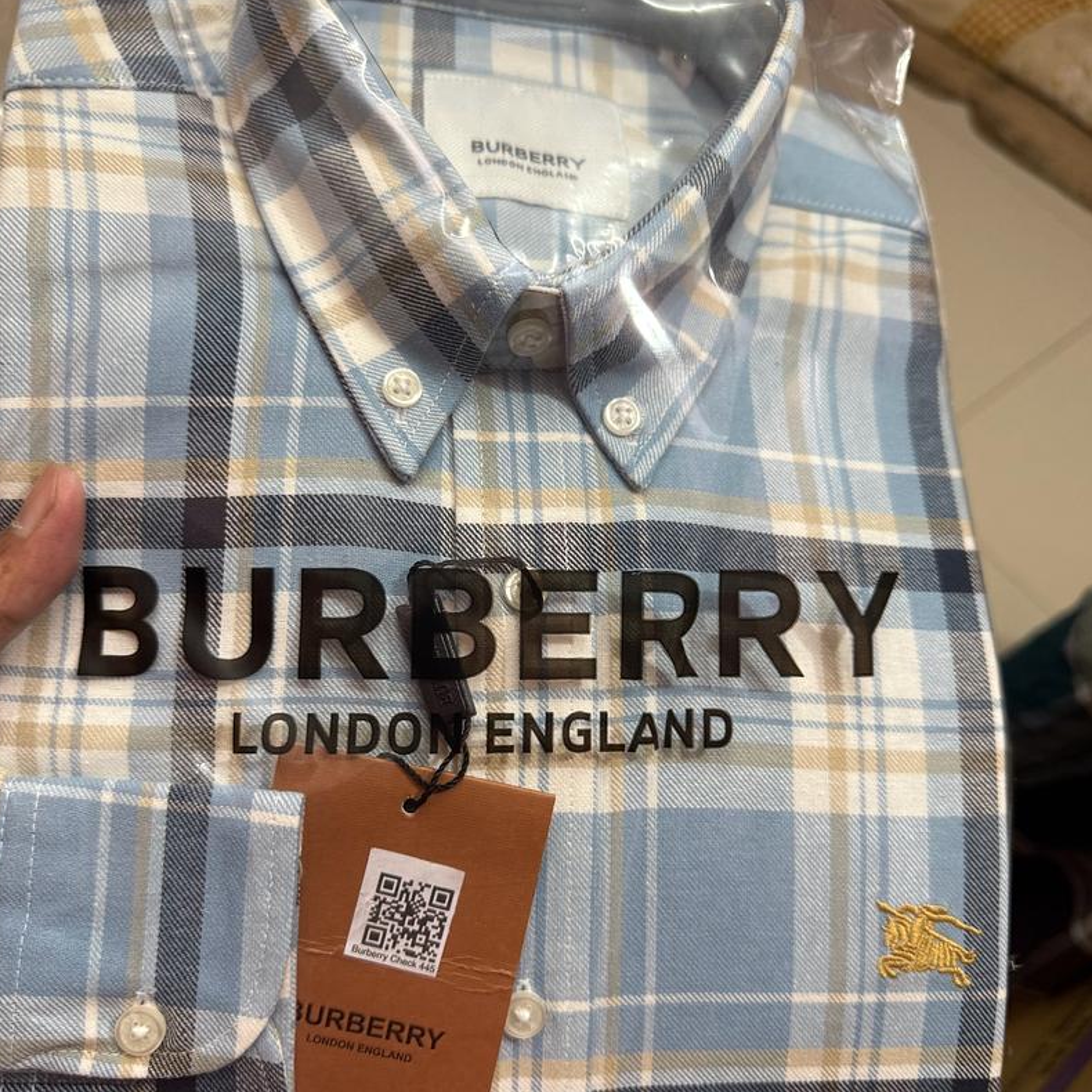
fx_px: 1035
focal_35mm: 29
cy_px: 557
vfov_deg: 55.6
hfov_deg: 55.6
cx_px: 549
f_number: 1.78
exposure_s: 1/51
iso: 160
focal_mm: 6.76
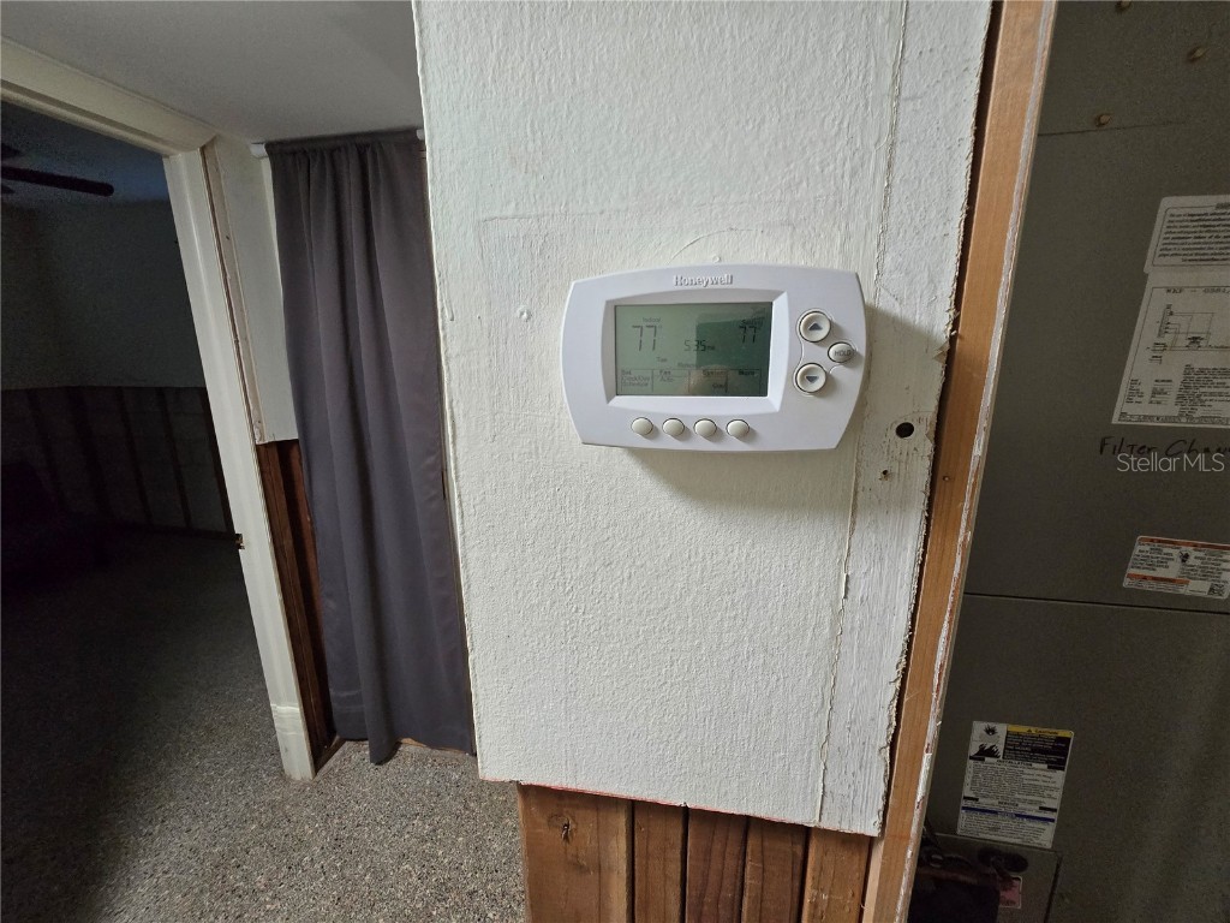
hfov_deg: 106.2
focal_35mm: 13
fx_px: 462
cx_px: 615
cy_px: 462
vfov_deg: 89.9
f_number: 2.2
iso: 400
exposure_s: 1/60
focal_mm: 2.2
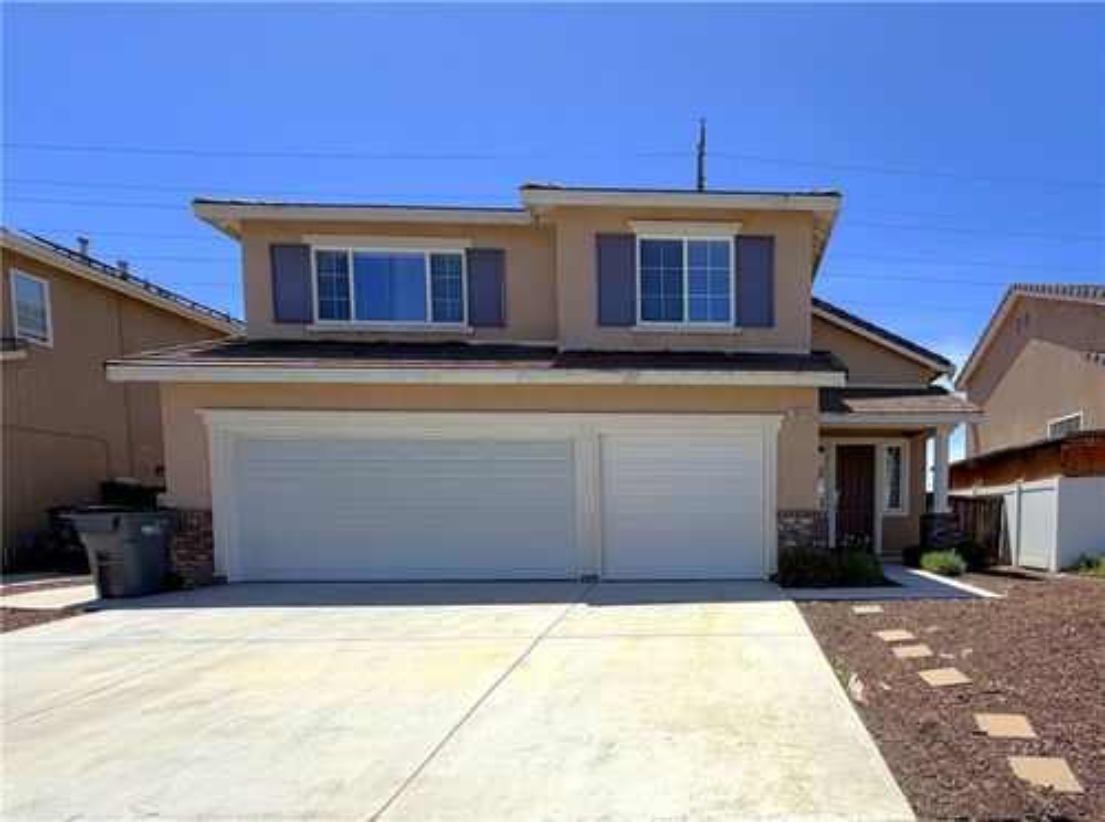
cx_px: 552
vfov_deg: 85.4
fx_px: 446
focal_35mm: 14
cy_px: 411
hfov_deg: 102.2
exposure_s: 1/1534
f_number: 2.2
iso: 20
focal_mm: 2.22
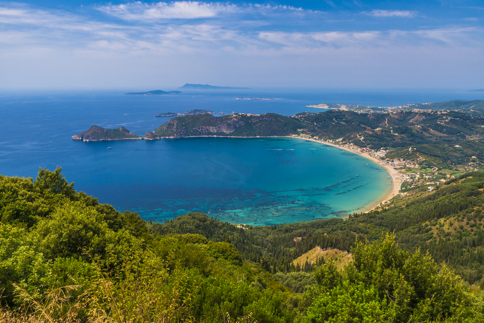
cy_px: 162
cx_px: 242
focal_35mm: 34
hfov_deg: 55.8
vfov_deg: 38.9
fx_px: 457
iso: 200
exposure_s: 1/80
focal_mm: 34
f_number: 11
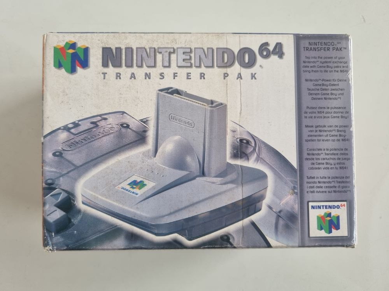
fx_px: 292
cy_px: 146
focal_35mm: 26
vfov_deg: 53.1
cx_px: 194
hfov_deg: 67.3
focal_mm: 5.4
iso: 160
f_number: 1.8
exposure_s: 1/100
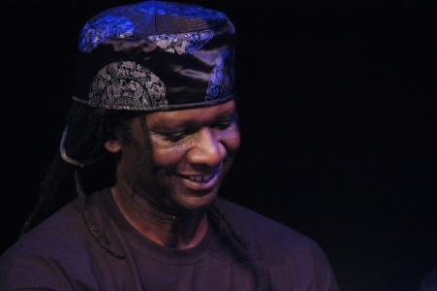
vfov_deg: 4.9
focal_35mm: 278
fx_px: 3366
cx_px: 218
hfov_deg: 7.4
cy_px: 146
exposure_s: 1/80
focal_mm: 185
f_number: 2.8
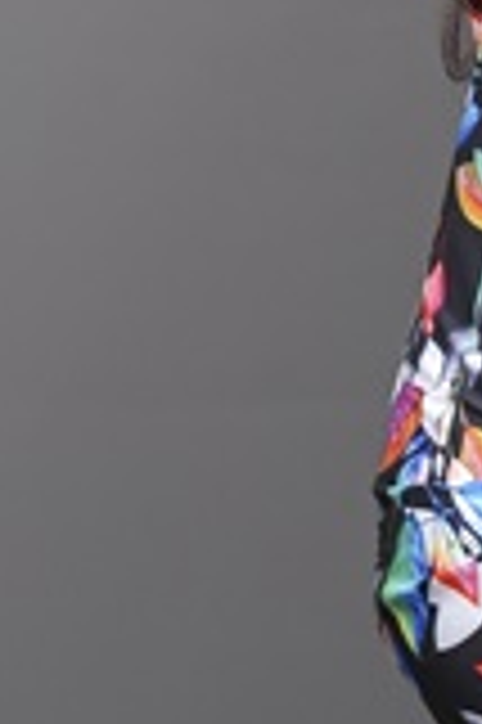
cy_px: -800
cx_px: 1032
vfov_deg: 6.5
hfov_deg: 4.4
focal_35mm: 307
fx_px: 6178
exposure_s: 1/160
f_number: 5
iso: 400
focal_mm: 58
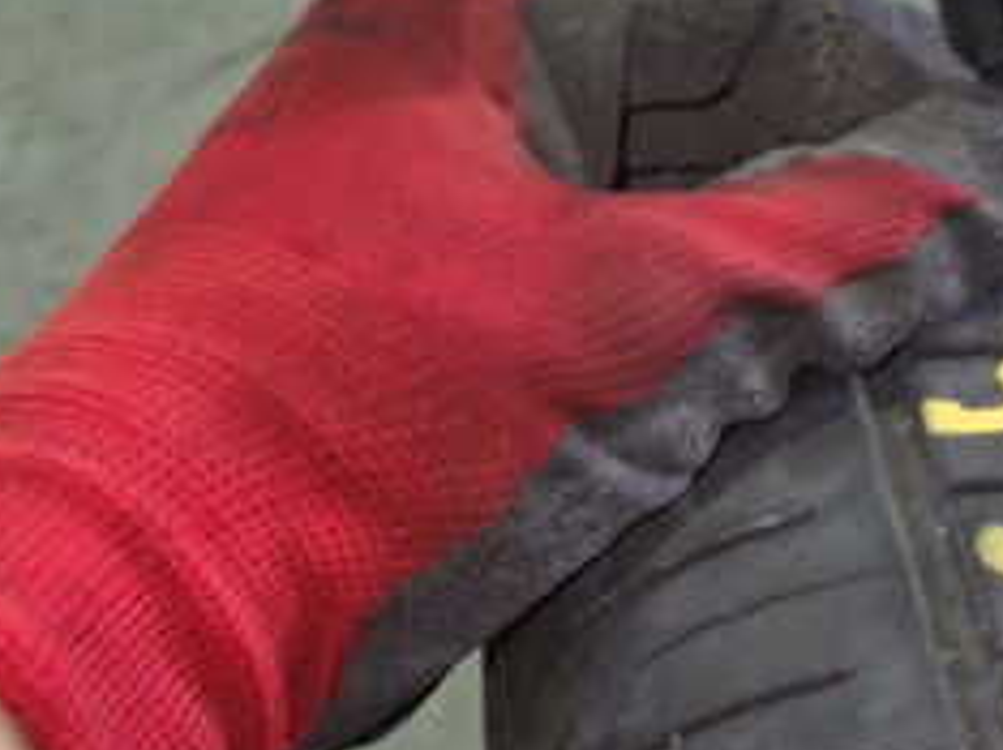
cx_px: 1149
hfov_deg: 16.8
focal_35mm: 113
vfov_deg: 13.1
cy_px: 497
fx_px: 3271
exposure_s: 1/15
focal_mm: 7.84
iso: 800
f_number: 2.9
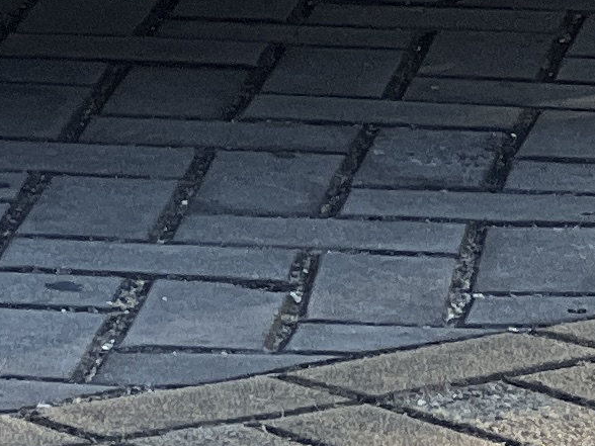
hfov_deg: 3.7
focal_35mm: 528
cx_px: -232
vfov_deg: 2.8
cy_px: -928
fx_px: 9076
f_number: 2.8
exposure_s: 1/166
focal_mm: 9
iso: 25
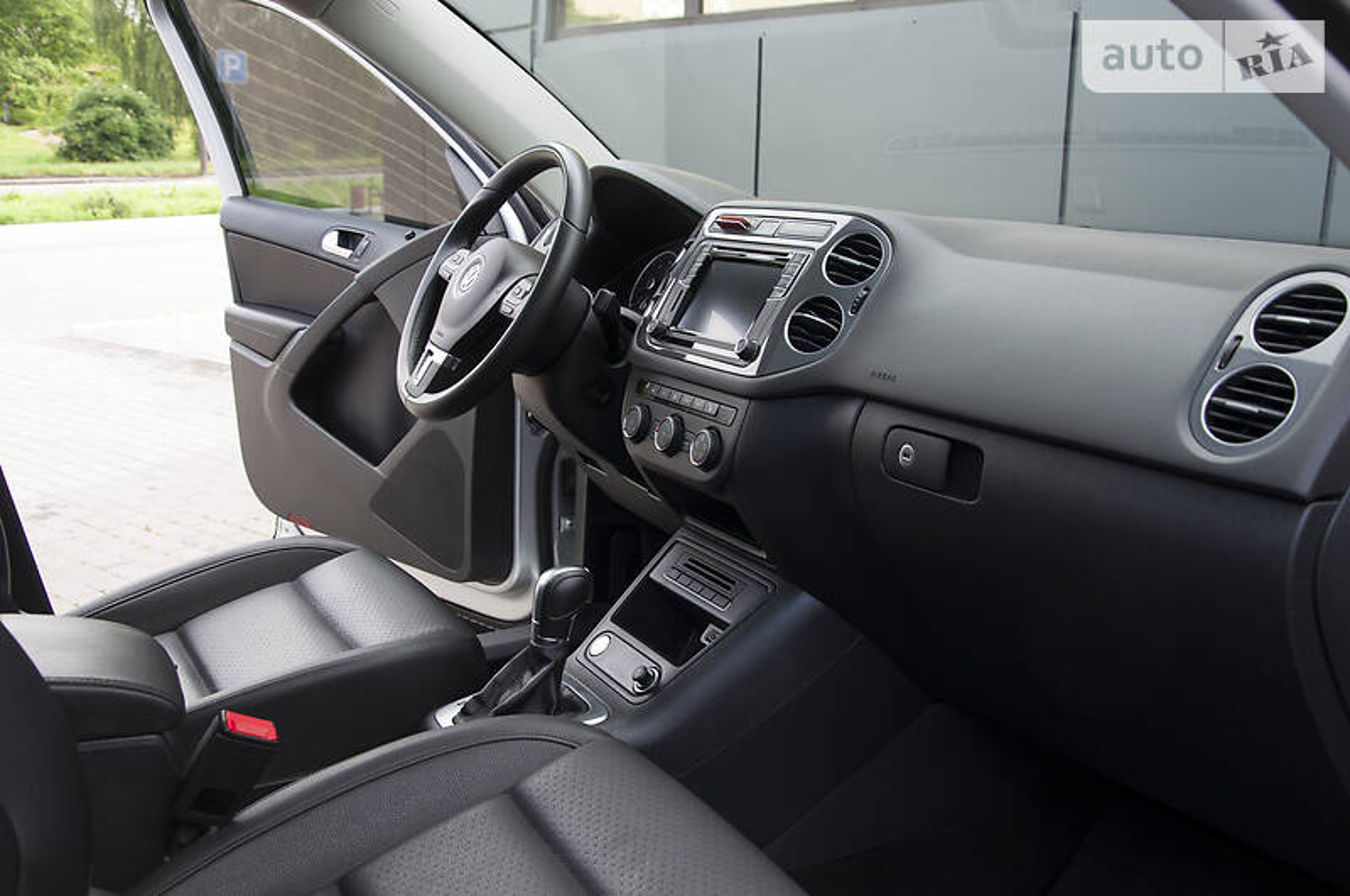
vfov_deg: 36.8
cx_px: 675
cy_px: 448
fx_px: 1348
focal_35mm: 36
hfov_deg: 53.2
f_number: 5.6
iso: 100
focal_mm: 24
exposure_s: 1/50
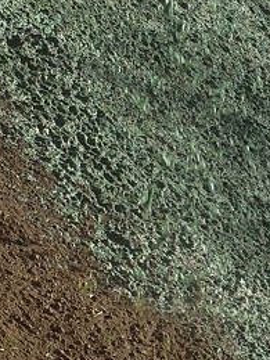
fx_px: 2153
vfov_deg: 9.6
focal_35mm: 207
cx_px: 444
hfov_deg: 7.0
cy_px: 231
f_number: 2.4
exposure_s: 1/713
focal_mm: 4.12
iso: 50
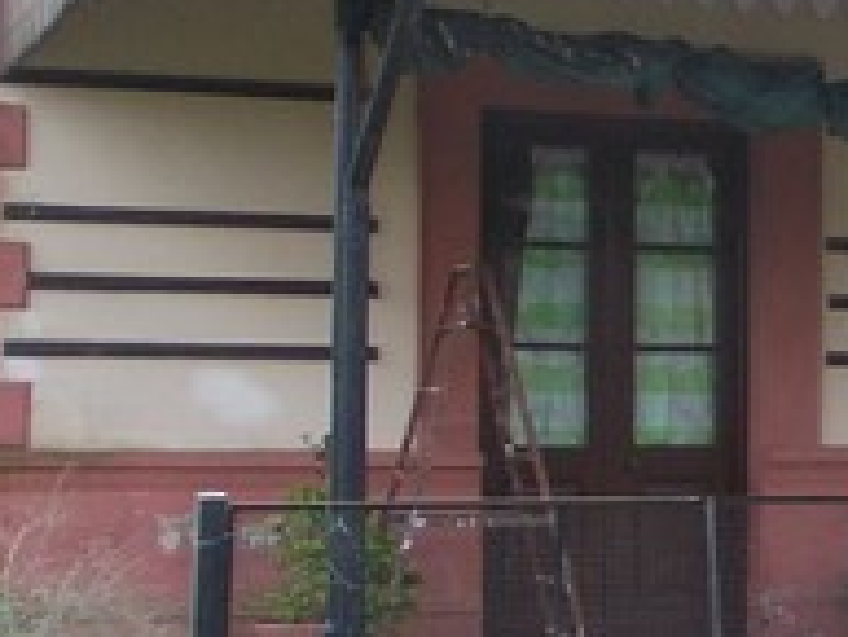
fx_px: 2721
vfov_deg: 13.3
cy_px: 404
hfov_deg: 16.1
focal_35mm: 111
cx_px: 1305
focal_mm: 4
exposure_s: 1/400
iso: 80
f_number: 2.7
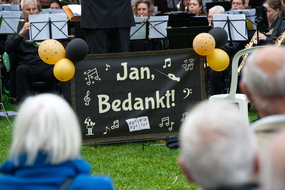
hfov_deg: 13.7
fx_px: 1187
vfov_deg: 9.1
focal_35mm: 150
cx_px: 142
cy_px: 95
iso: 400
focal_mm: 150
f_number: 6.3
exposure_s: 1/100
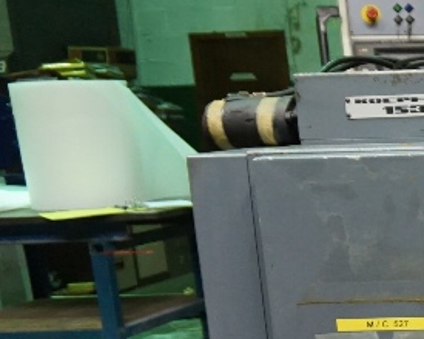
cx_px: 726
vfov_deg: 17.8
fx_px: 1054
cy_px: 343
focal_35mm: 84
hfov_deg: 18.6
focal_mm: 16
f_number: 3.5
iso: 2000
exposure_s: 1/160
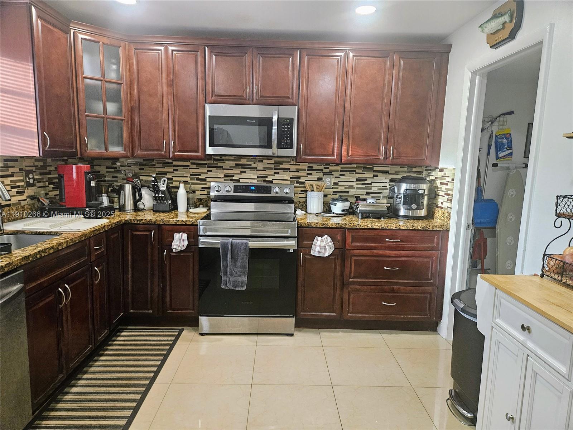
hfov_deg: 73.9
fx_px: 381
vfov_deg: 58.9
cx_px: 286
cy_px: 215
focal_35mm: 23
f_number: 1.8
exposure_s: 1/120
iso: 500
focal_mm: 5.4
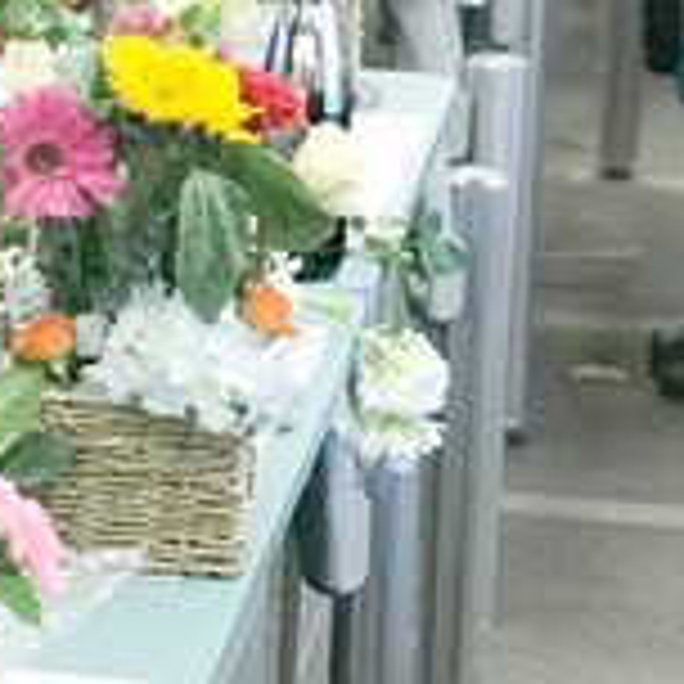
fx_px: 4449
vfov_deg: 8.8
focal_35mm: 199
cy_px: 148
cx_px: -446
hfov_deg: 8.5
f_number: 2.8
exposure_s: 1/50
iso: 320
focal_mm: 6.6
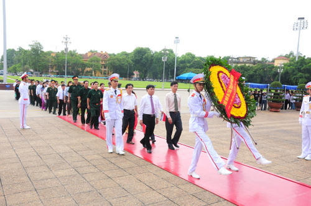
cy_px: 103
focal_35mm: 33
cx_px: 156
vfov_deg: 39.9
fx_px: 285
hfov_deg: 57.3
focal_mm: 22
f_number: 10
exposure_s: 1/100
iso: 200
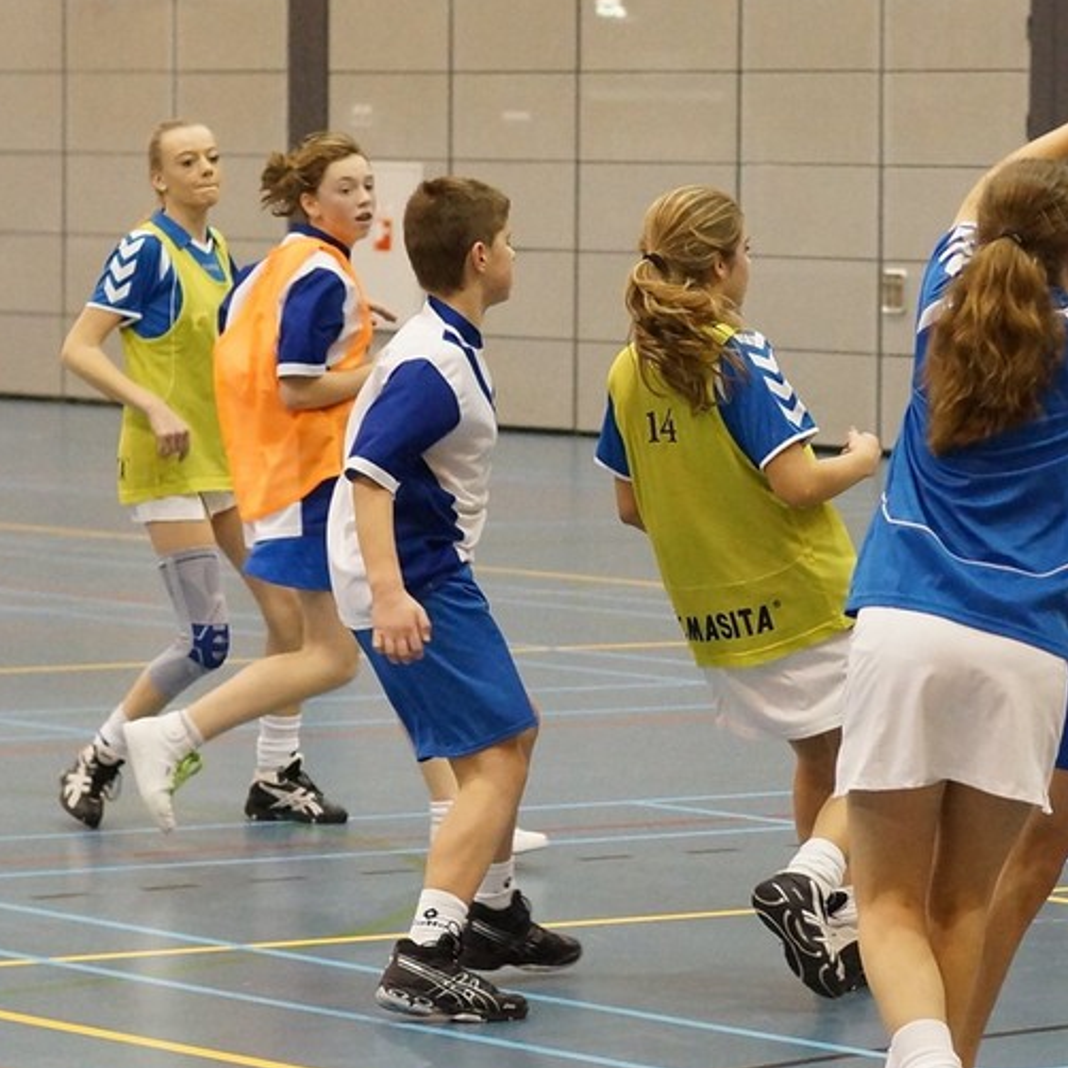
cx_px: 968
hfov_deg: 13.3
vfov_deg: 13.4
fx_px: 4538
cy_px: 568
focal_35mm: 130
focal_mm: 50
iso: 1600
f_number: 2.8
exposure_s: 1/320
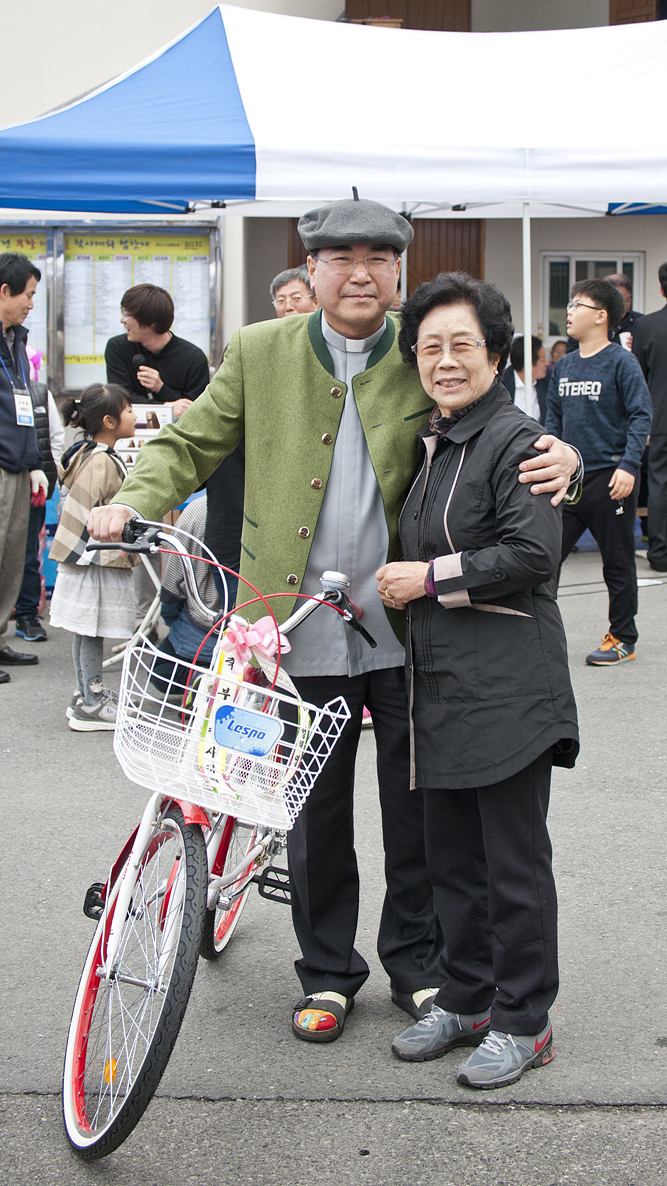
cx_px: 348
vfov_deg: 39.2
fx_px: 1667
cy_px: 591
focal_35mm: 53
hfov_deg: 22.6
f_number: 5
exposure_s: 1/250
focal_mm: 50
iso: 400
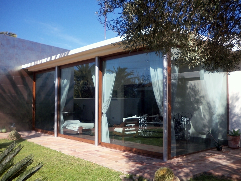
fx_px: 265
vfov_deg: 37.7
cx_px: 120
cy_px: 90
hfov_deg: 49.0
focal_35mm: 38
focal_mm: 6.3
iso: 100
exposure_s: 1/640
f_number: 3.5
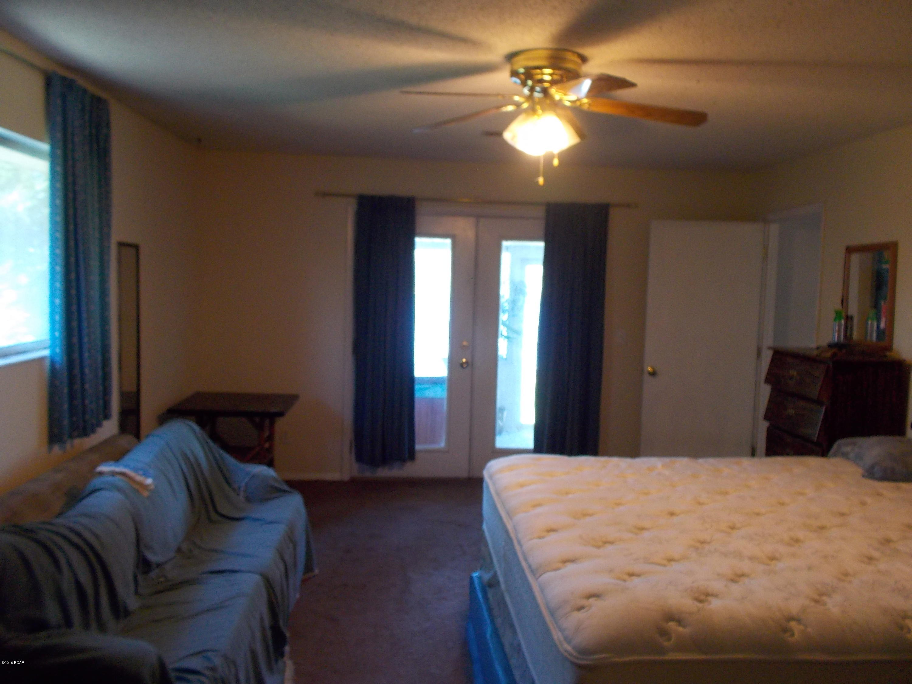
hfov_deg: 61.7
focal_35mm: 29
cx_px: 456
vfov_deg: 48.2
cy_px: 342
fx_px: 764
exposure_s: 1/25
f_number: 3.3
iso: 200
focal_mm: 4.1
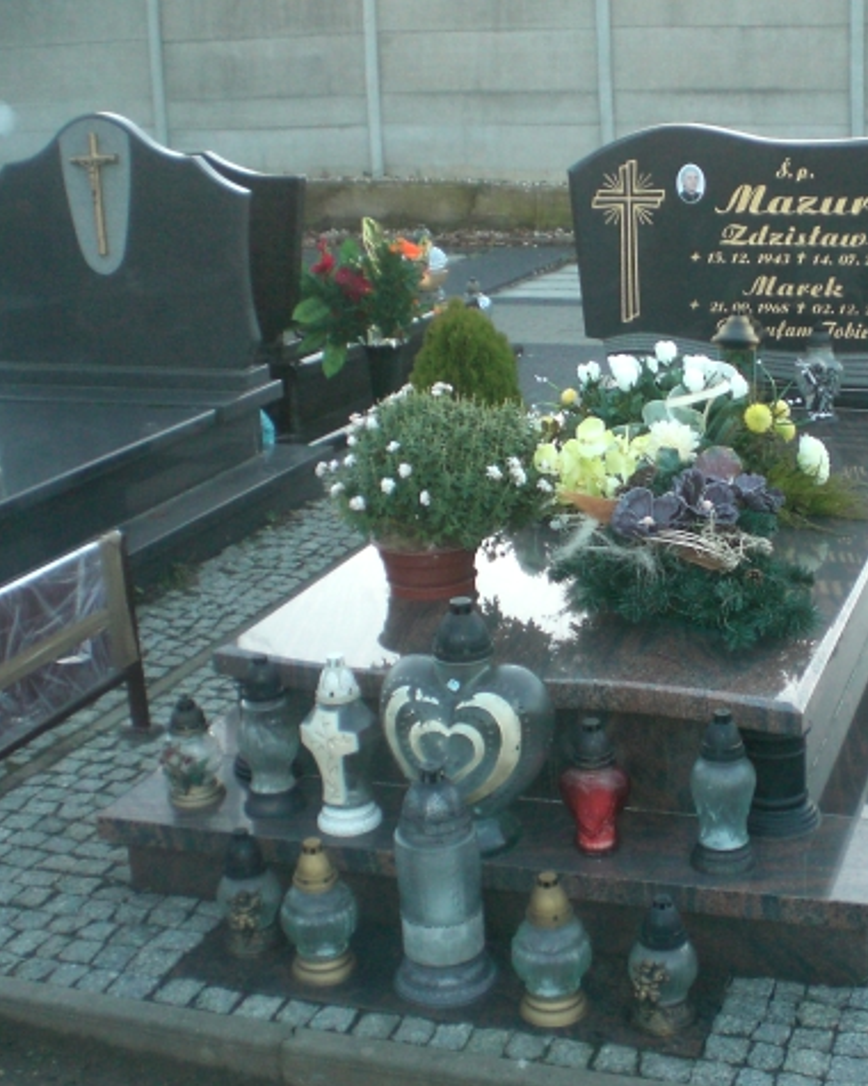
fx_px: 1606
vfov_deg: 37.3
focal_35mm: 50
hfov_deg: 29.7
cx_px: 669
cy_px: 546
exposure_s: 1/100
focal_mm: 6.3
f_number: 3.1
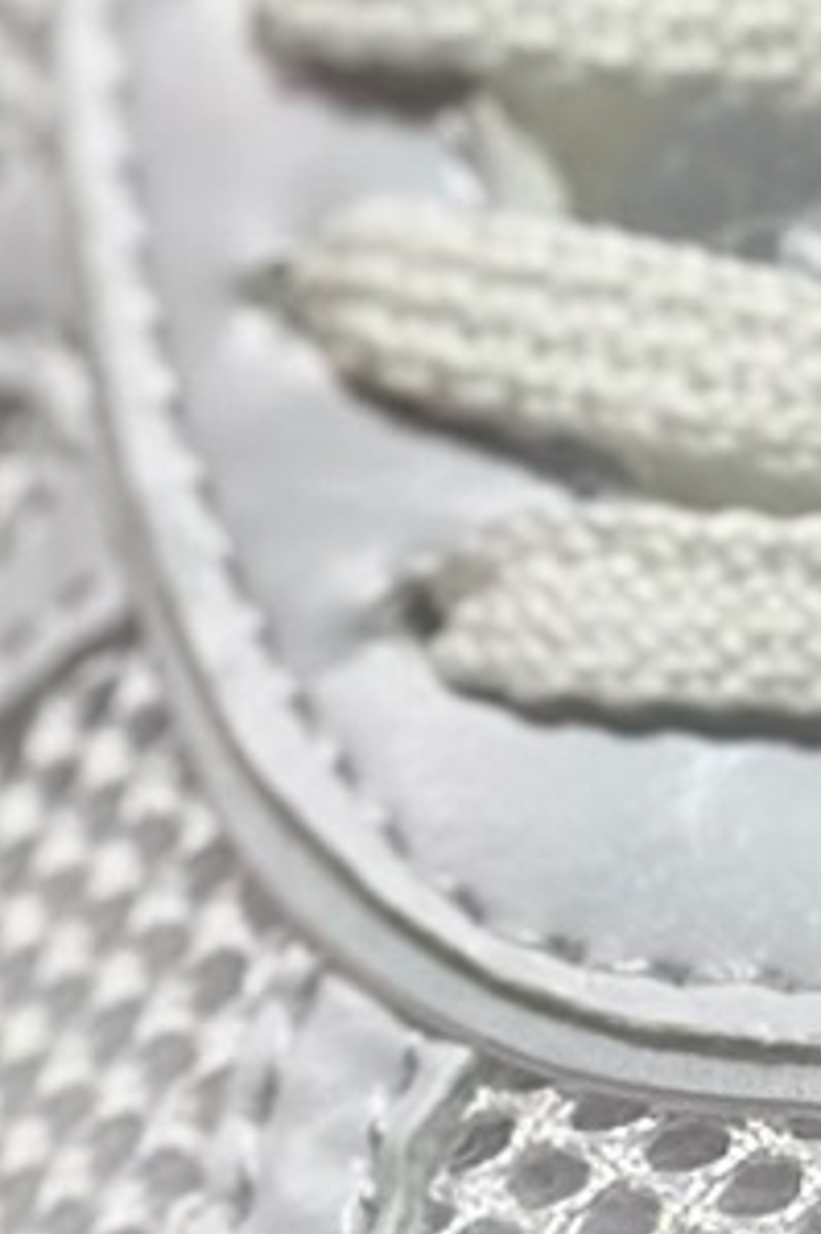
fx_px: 11712
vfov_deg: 6.0
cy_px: 66
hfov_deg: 4.0
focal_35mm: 342
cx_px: 986
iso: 80
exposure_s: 1/1145
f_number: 1.78
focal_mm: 6.86
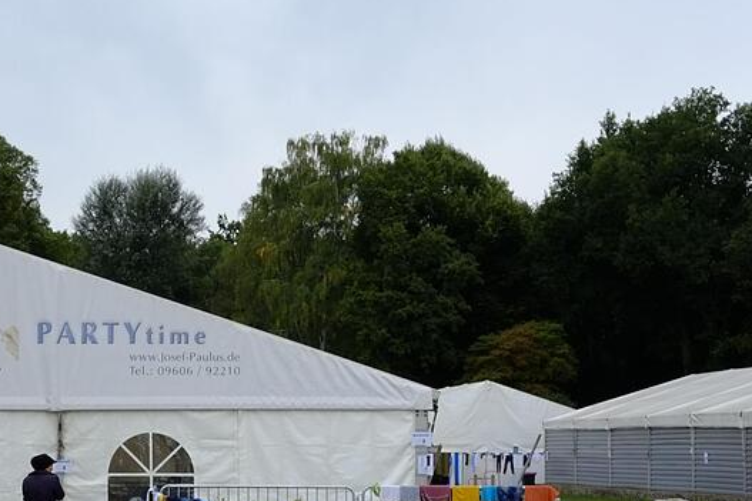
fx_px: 1754
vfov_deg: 16.0
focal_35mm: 84
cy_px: 460
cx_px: 245
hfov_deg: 24.1
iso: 320
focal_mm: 27
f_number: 11
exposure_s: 1/60
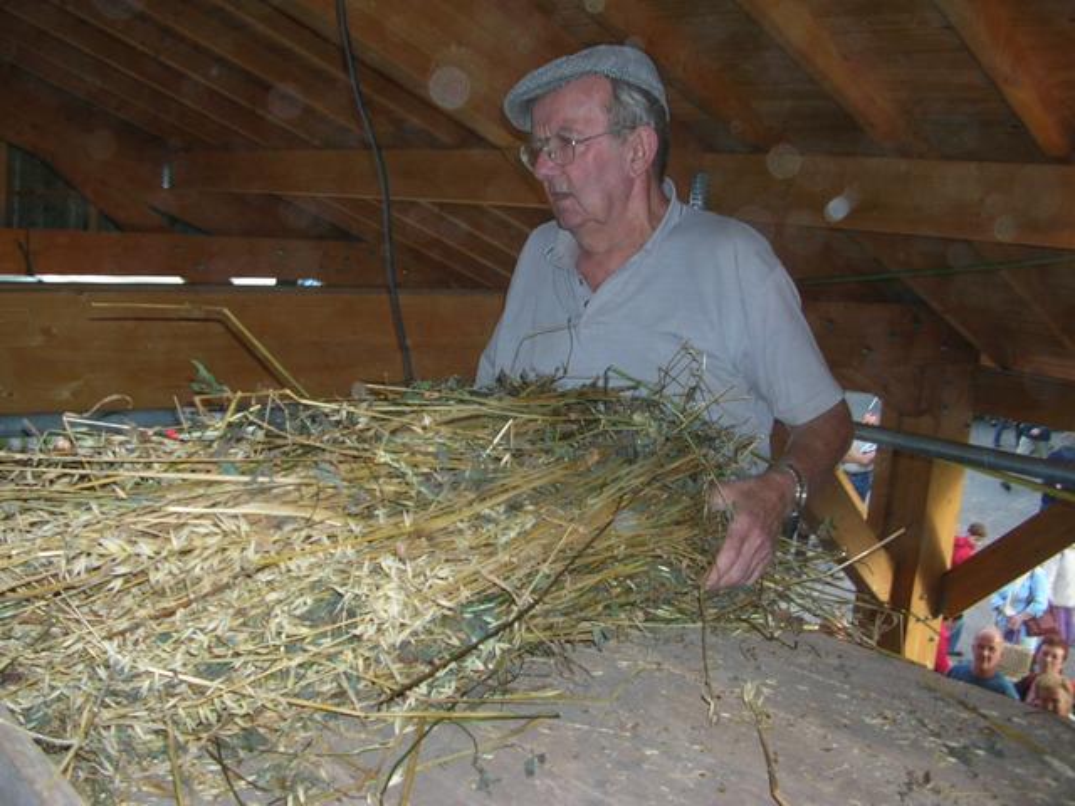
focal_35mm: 35
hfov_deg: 52.6
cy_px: 403
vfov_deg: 40.7
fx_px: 1087
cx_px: 538
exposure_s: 1/60.1
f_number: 2.8
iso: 50
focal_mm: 5.8
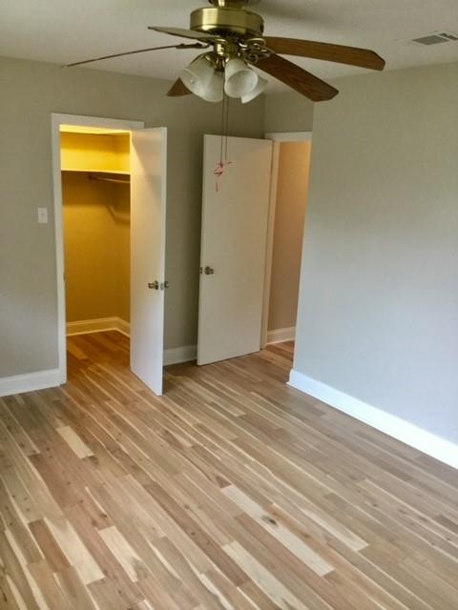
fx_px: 547
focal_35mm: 31
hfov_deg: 45.4
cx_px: 229
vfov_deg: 58.4
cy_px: 305
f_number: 2.4
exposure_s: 1/30
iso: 64
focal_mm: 3.3
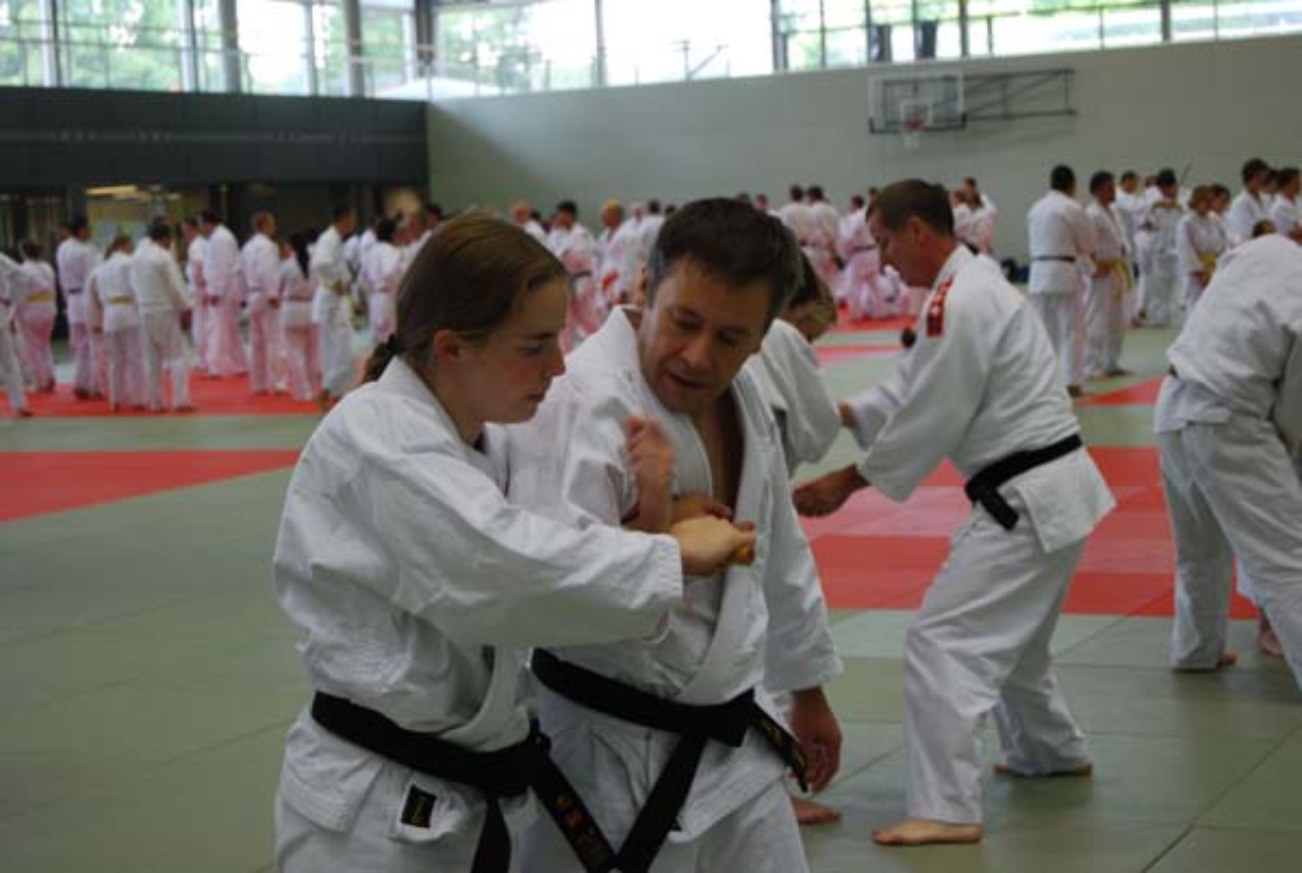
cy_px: 436
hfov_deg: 29.2
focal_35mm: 69
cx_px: 651
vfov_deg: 19.8
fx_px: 2499
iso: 280
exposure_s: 1/30
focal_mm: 46
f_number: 5.3
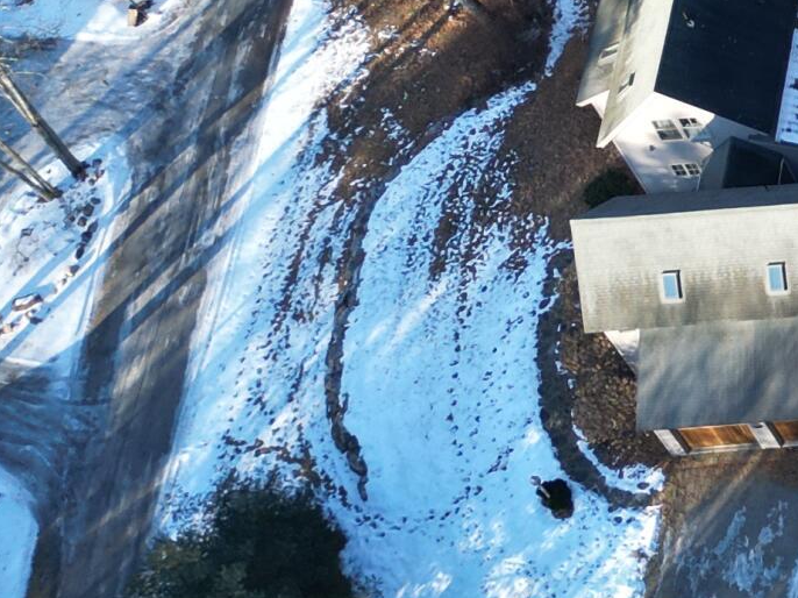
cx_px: 1701
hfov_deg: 14.6
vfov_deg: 13.9
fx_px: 2420
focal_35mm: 105
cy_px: 40
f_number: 1.7
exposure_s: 1/640
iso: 130
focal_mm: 6.72
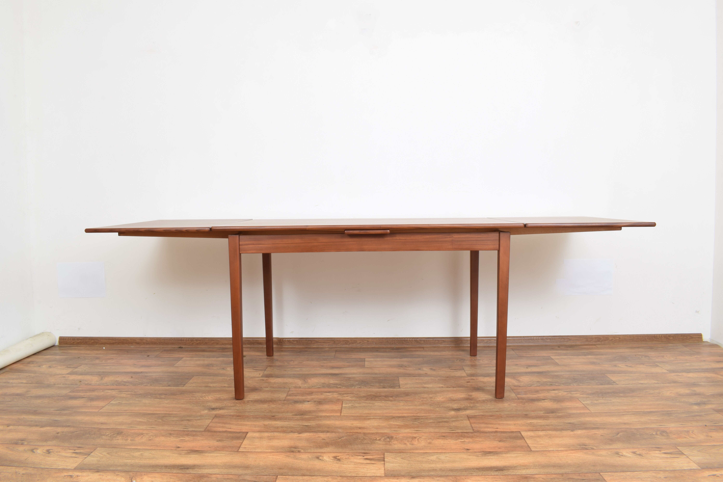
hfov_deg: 67.4
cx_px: 362
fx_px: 542
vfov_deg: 47.9
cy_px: 241
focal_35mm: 27
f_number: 22
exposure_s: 4
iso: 100
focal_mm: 18
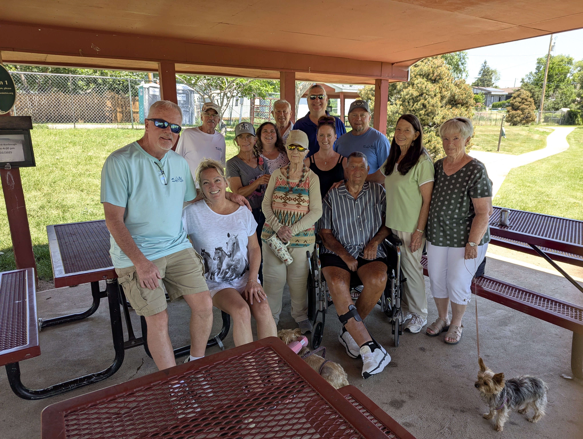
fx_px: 405
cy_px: 220
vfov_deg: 56.9
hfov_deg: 71.5
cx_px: 292
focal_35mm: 24
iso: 31
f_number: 1.85
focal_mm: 6.81
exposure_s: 1/287
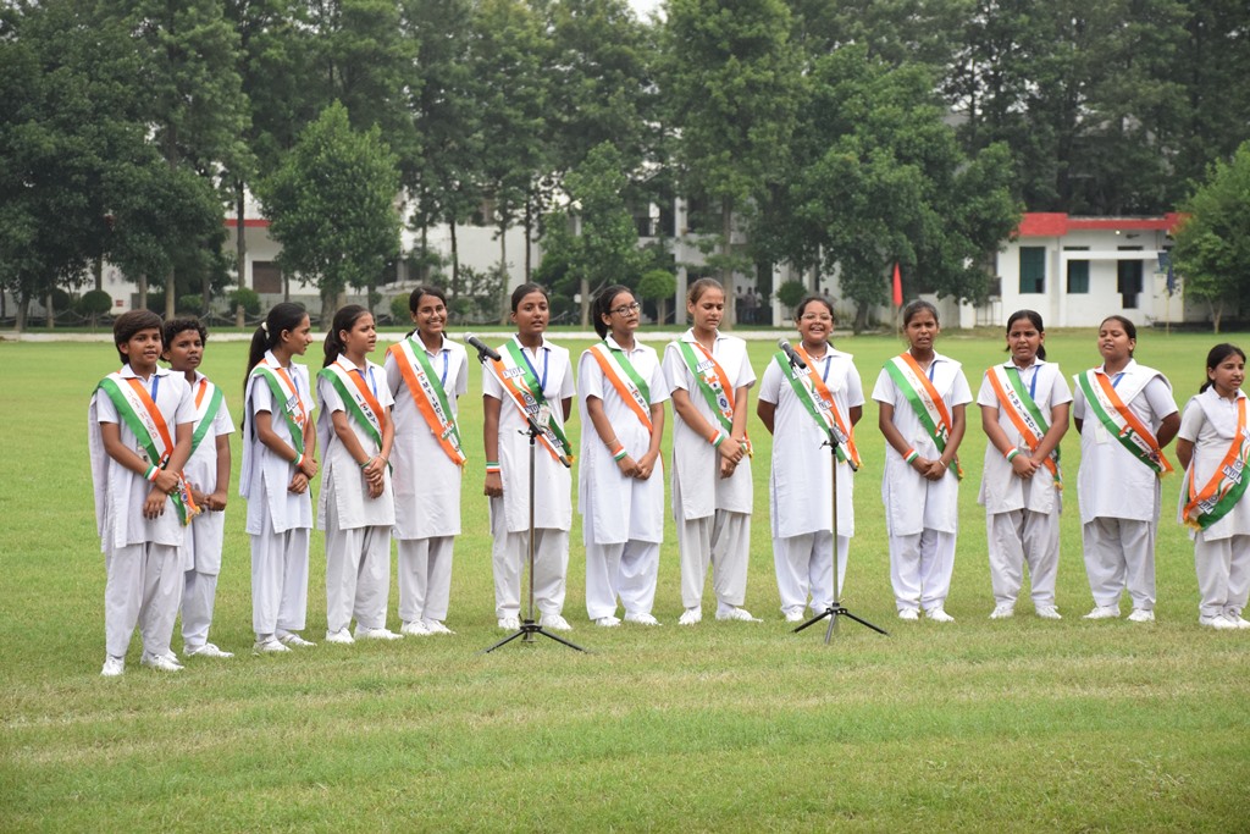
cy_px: 417
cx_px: 625
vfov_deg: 14.7
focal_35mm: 93
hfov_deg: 21.9
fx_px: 3229
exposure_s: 1/4000
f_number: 5.6
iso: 2000
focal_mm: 62
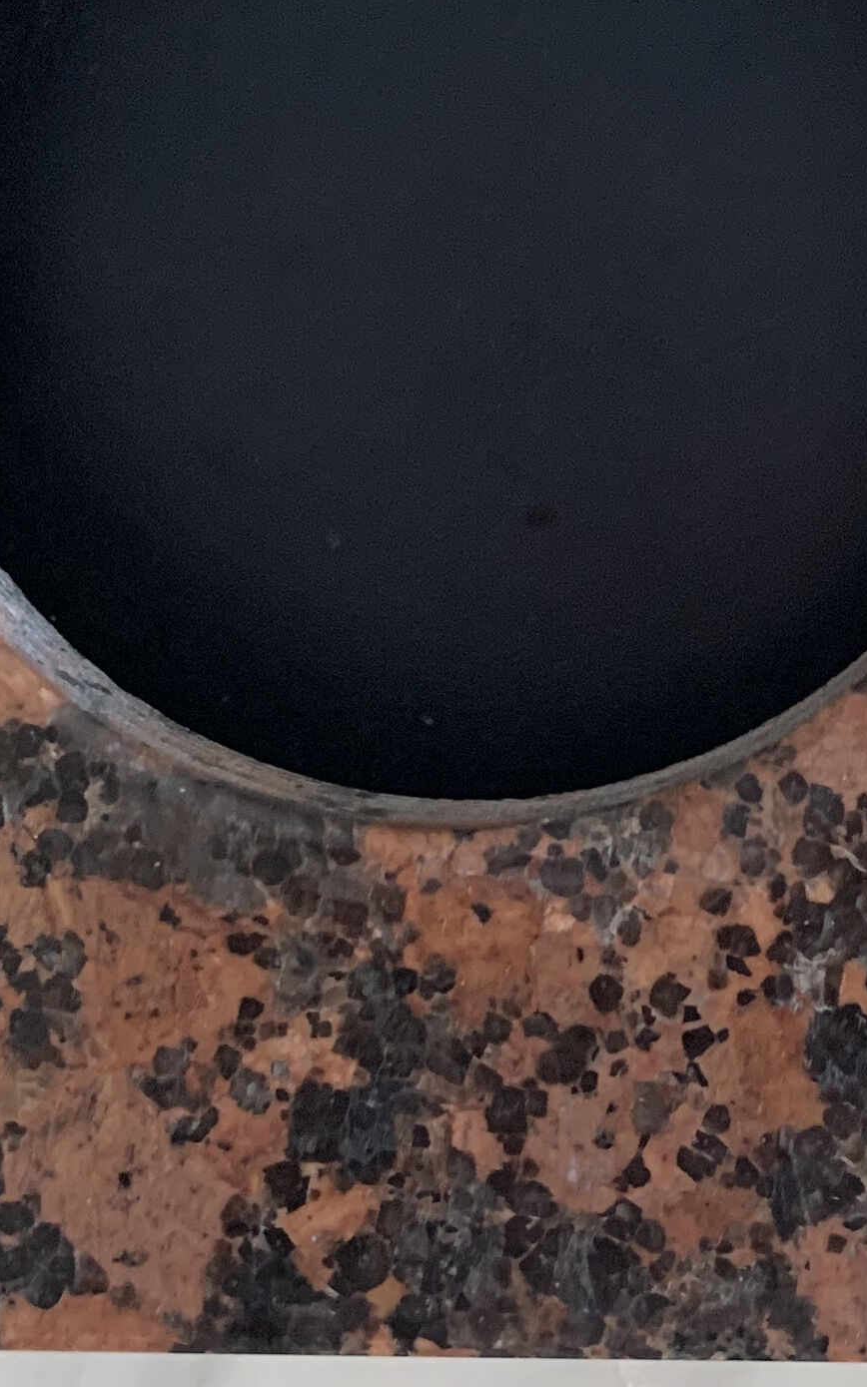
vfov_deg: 25.4
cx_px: 597
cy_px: 277
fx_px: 3025
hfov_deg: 16.3
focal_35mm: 80
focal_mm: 4.25
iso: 160
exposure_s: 1/60
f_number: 1.8
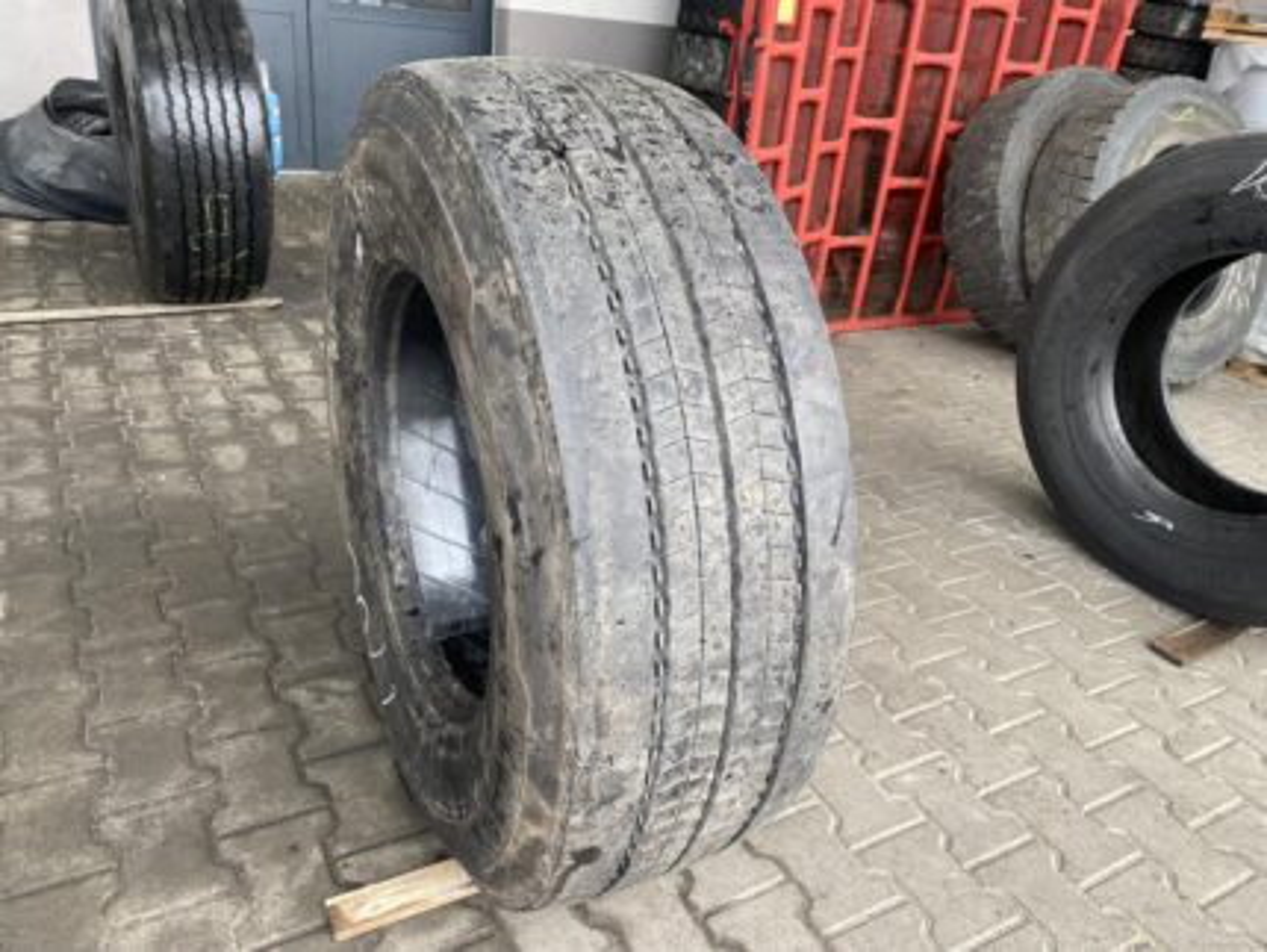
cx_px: 634
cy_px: 476
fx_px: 952
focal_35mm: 26
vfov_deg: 53.1
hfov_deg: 67.3
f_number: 1.8
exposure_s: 1/100
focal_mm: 4.25
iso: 64
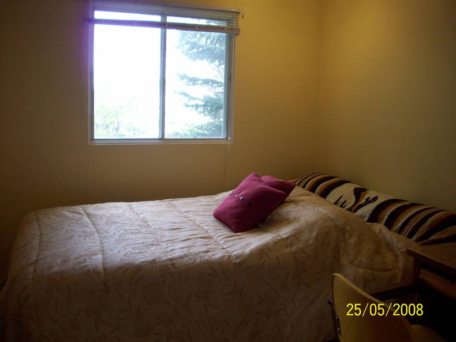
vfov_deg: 38.6
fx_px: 487
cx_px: 228
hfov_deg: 50.2
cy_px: 171
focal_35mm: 37
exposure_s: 1/45
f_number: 2.8
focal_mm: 6.2
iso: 82
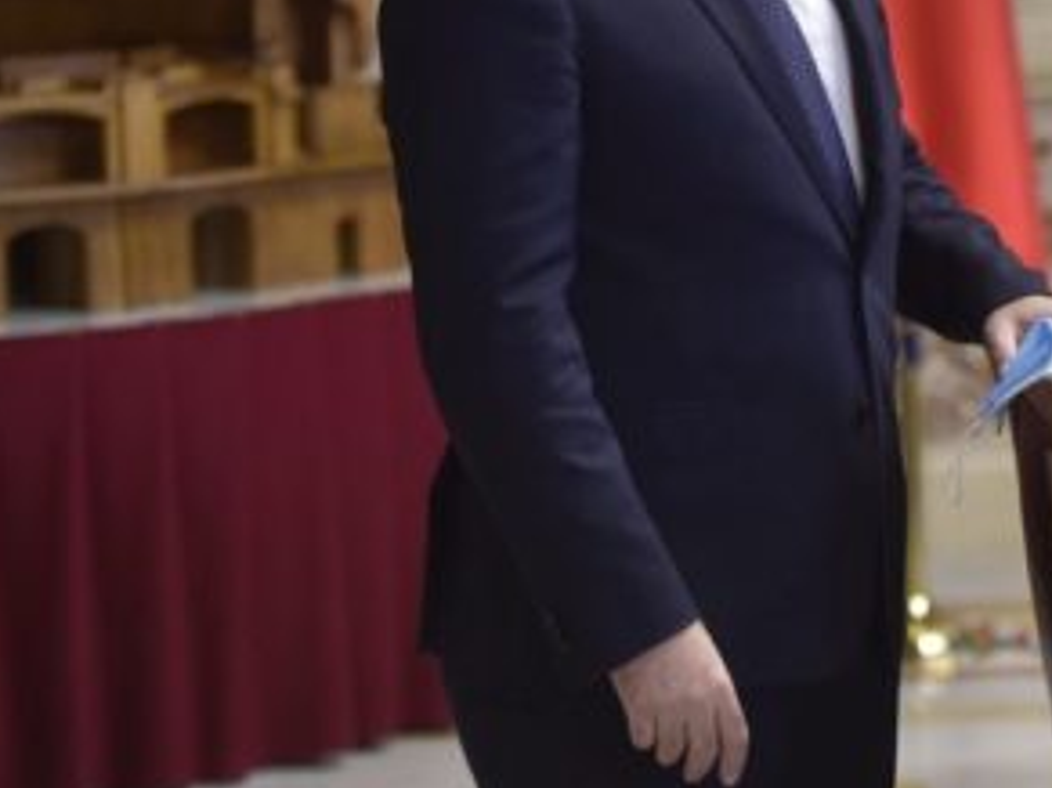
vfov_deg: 8.0
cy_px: 78
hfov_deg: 10.7
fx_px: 5590
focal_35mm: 184
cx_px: 835
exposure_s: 1/160
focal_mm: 80
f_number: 5
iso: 4000
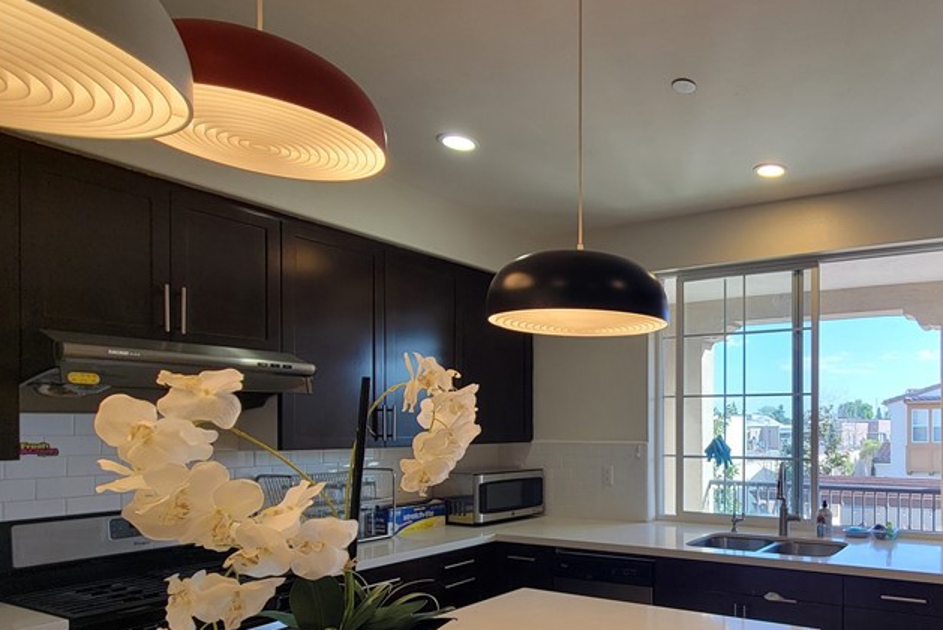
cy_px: 422
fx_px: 577
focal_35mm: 22
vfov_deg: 56.0
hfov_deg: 70.6
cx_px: 757
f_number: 2.2
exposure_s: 1/120
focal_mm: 2.2
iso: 80
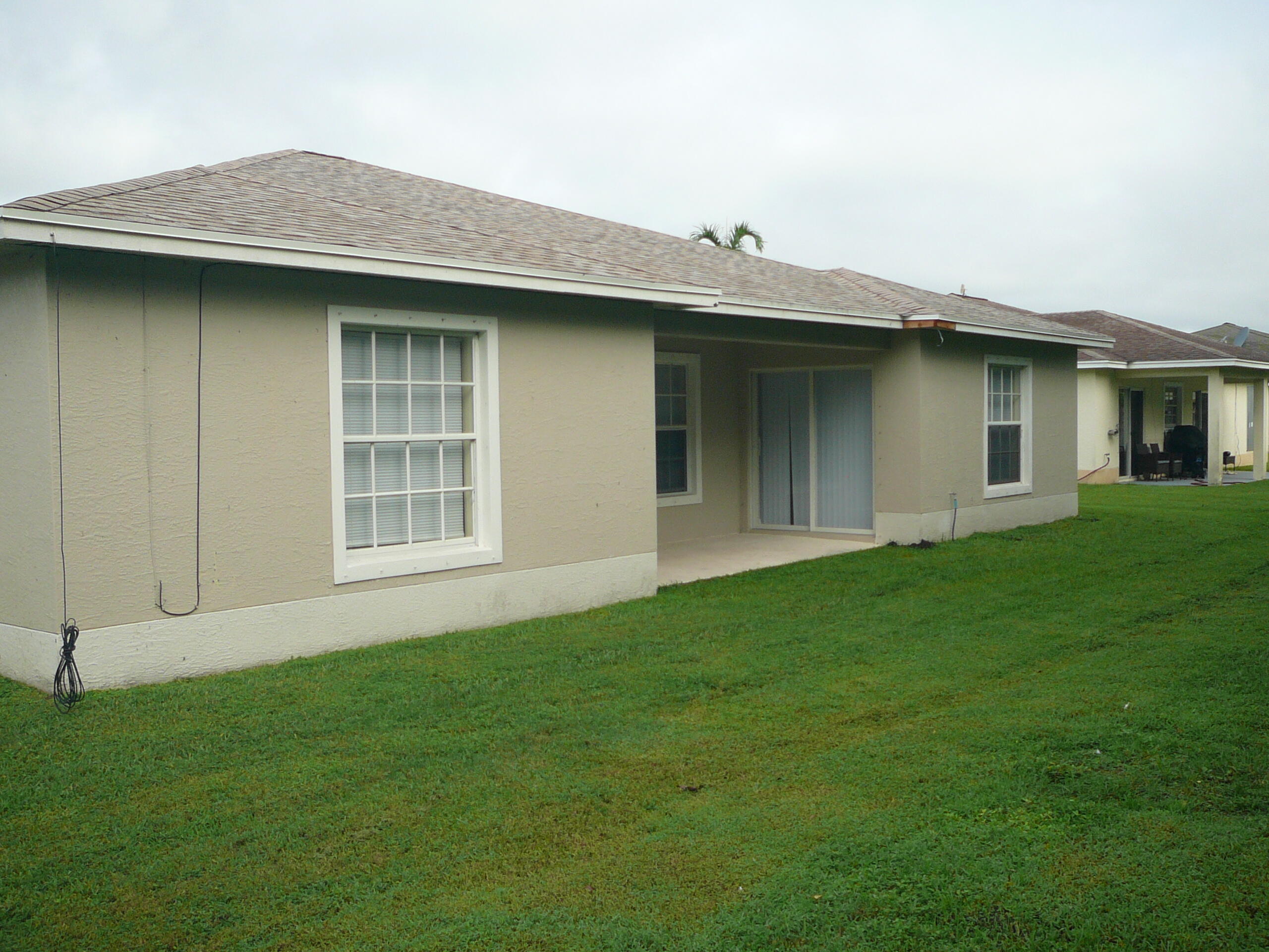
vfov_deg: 40.7
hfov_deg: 52.6
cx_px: 634
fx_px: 1283
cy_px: 476
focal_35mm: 35
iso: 80
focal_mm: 5.2
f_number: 2.8
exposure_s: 1/500
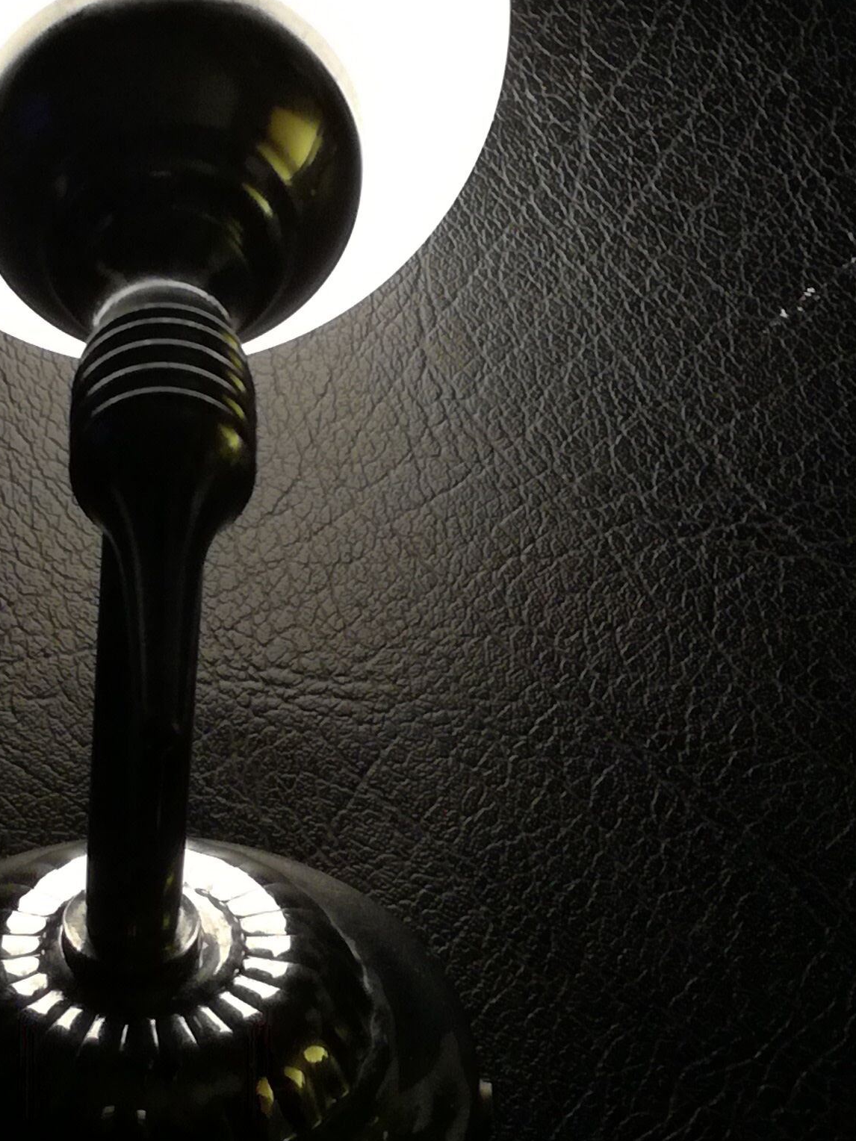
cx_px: 142
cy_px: 523
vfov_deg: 20.9
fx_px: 3099
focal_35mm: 94
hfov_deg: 15.6
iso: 64
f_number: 2
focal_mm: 3.79
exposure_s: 1/50
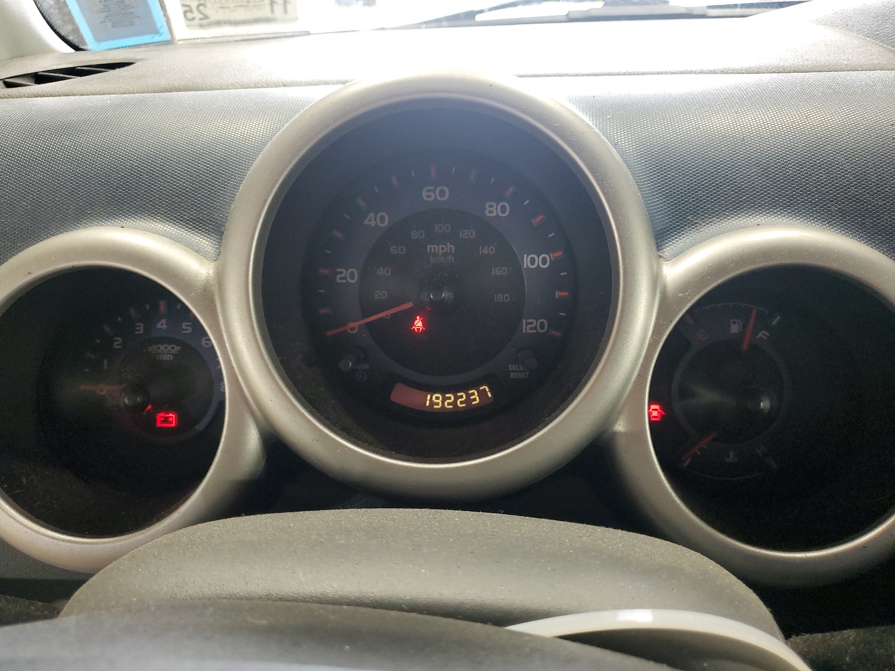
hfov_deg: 67.3
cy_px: 336
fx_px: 672
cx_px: 448
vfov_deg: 53.1
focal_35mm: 26
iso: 119
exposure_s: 1/60.2
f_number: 1.5
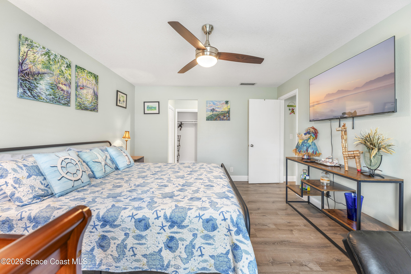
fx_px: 160
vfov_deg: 81.2
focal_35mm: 14
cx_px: 206
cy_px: 137
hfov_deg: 104.3
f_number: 4.5
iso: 400
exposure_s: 1/4
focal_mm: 14
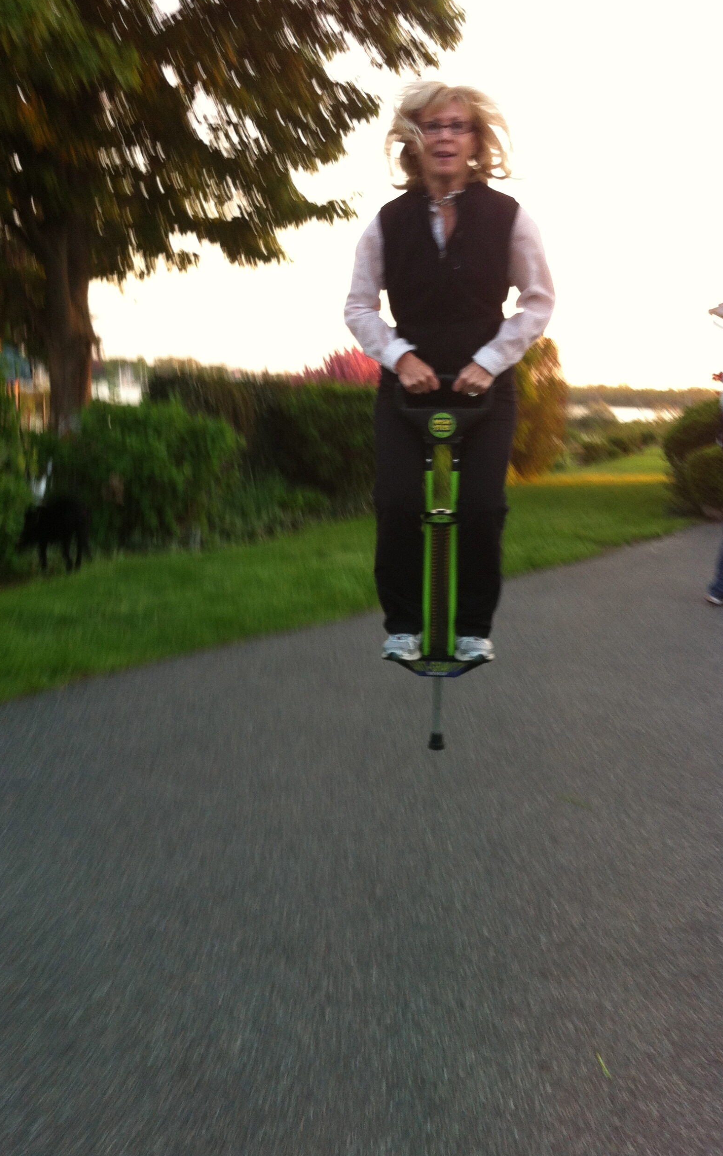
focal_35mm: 38
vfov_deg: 51.5
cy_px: 572
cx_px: 329
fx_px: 1198
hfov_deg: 33.6
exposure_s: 1/40
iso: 80
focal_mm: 3.85
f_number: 2.8
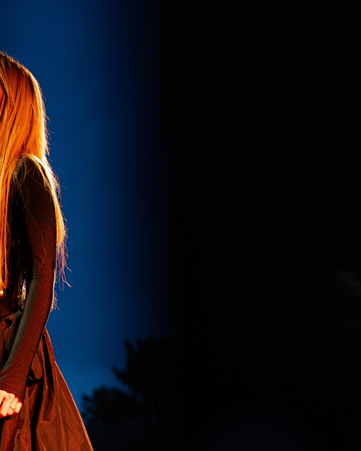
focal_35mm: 196
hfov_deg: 7.9
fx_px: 2617
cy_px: 178
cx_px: 21
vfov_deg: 9.8
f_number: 4.5
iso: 2000
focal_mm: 87
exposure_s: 1/50
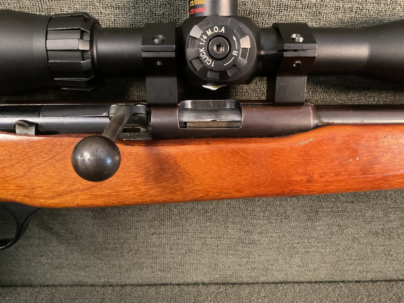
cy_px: 152
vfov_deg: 48.2
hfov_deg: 61.7
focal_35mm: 29
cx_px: 202
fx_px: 338
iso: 500
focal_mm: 3
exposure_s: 1/30
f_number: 1.8
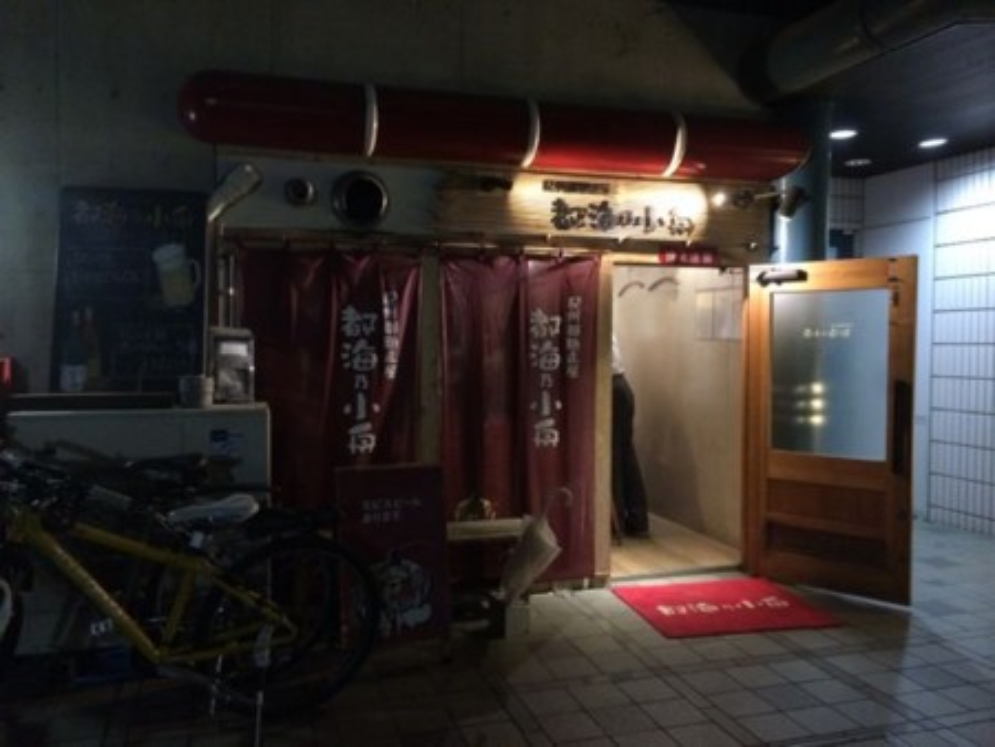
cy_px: 374
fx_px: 863
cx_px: 498
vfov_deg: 46.8
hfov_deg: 59.9
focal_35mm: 30
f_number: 2.2
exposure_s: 1/15
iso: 320
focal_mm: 4.12
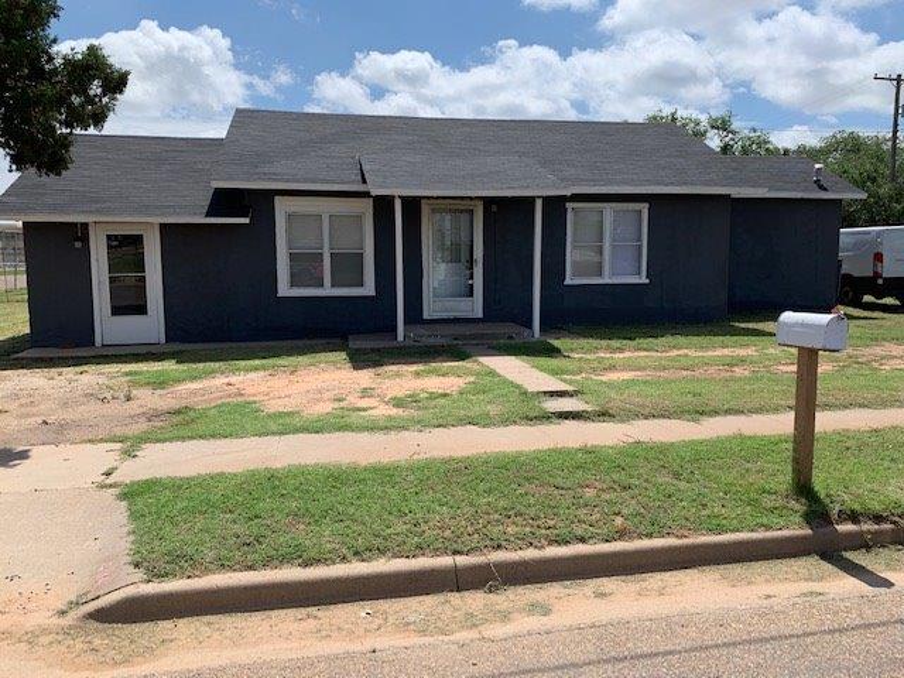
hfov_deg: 67.3
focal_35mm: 26
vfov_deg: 53.1
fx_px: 679
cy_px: 339
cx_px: 452
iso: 25
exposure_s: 1/2611
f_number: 1.8
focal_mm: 4.25
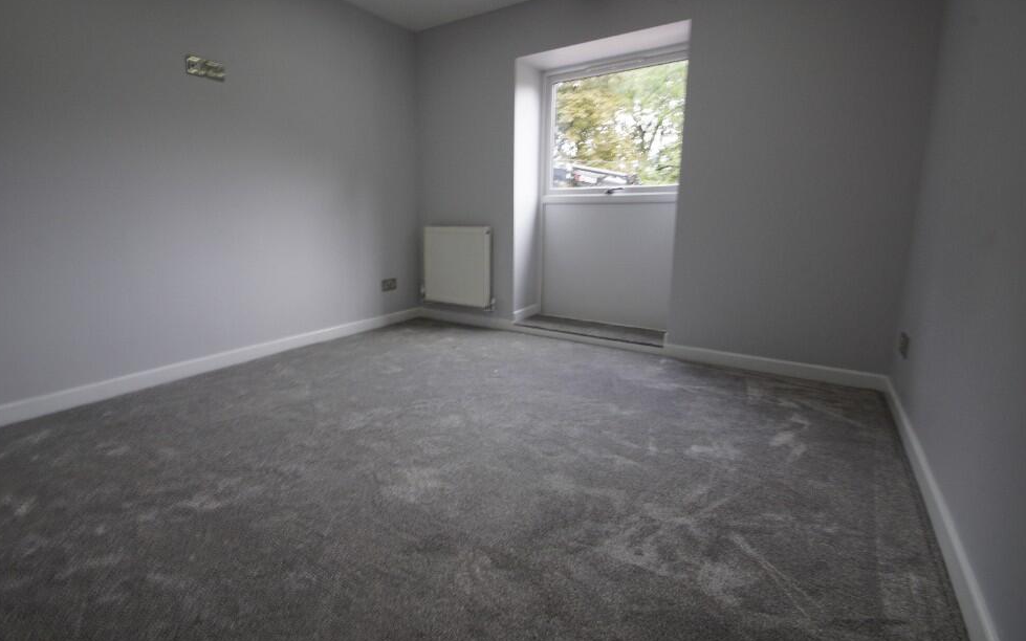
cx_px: 507
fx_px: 447
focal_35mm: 16
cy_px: 300
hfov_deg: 97.8
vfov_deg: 71.2
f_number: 11
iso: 250
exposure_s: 1/6
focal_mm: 10
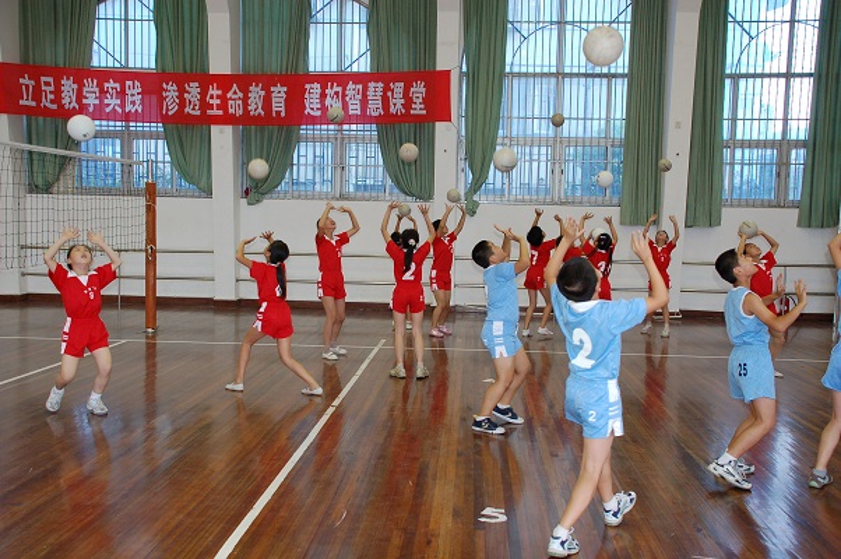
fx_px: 840
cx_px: 420
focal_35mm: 36
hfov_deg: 53.2
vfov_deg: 36.8
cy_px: 280
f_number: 4
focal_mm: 24
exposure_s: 1/160
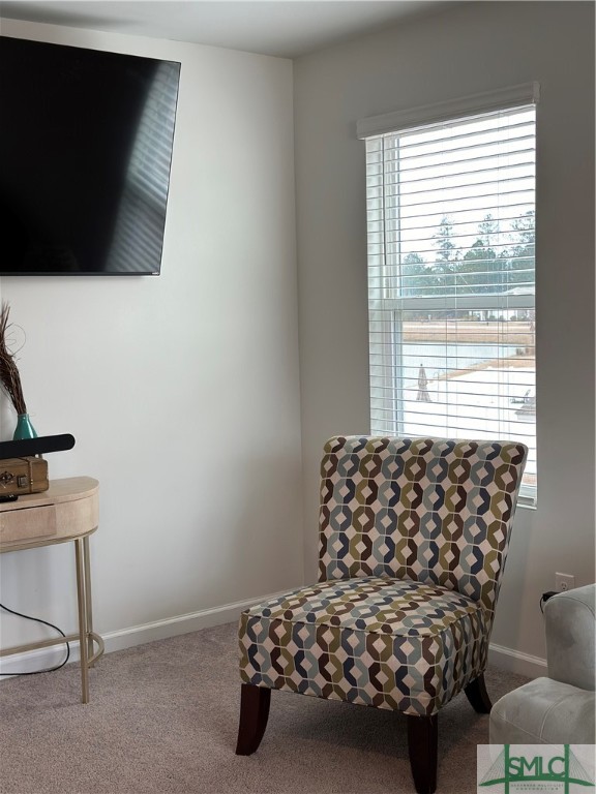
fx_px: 1102
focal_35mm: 48
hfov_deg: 30.3
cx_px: 298
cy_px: 397
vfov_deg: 39.7
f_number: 1.78
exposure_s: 1/120
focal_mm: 6.86
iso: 80
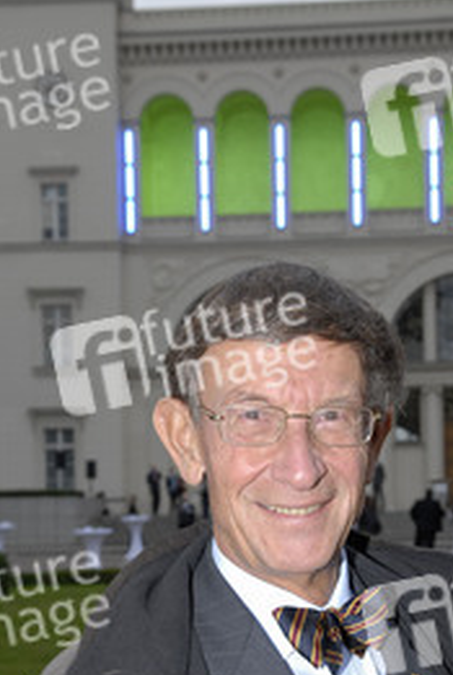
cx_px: 261
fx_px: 1297
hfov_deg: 19.8
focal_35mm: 69
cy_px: 484
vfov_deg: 28.9
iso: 400
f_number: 5.6
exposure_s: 1/100
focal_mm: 30
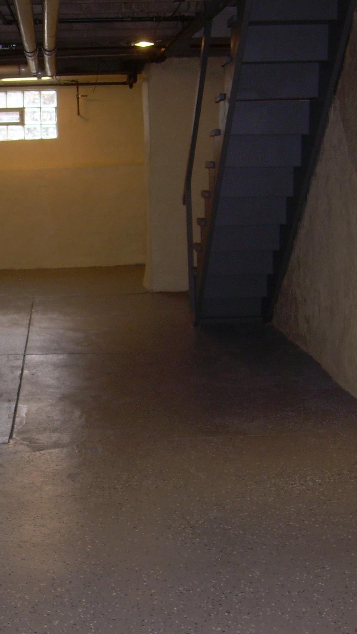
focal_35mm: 56
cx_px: 48
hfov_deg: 21.1
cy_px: 318
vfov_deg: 37.2
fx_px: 942
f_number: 2.8
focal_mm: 6.3
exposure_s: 1/60
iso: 50
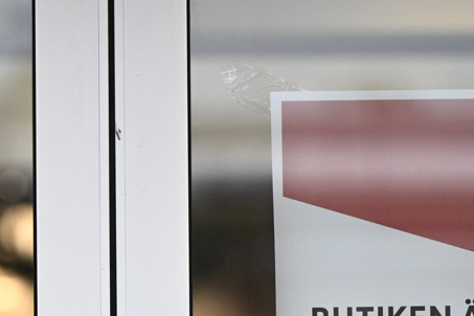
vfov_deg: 2.9
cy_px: 402
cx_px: 78
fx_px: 6320
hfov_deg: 4.3
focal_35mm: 480
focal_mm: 160
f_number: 2.8
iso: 2000
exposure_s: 1/2000
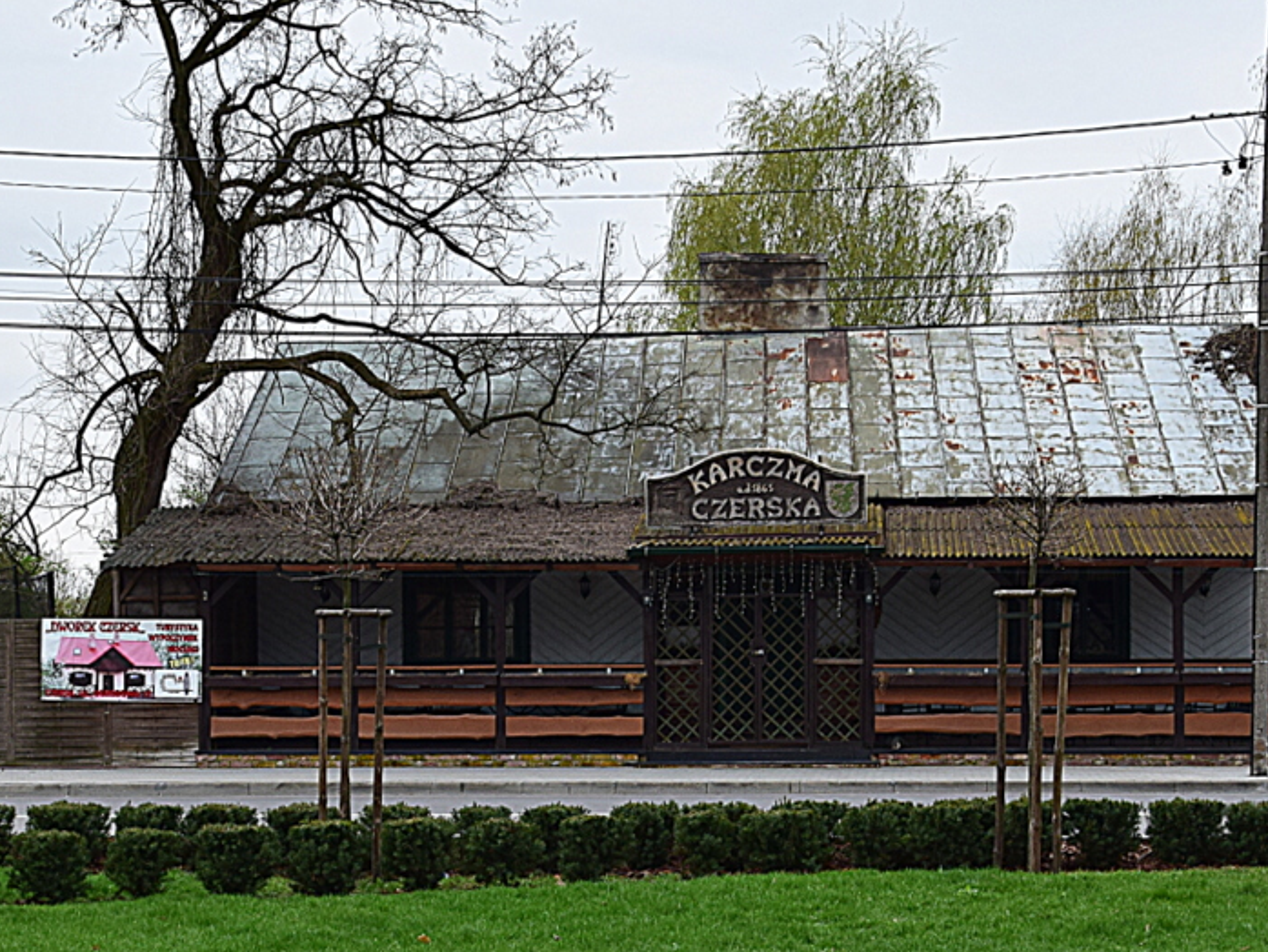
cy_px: 470
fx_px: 1575
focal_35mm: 43
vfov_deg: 33.6
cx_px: 704
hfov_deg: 43.8
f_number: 9
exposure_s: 1/100
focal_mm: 26
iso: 400
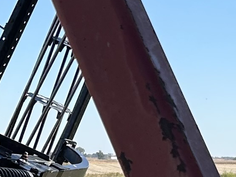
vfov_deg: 7.9
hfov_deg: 10.4
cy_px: 72
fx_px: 1281
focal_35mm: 188
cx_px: -6
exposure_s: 1/2208
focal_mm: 5.7
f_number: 1.5
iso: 50
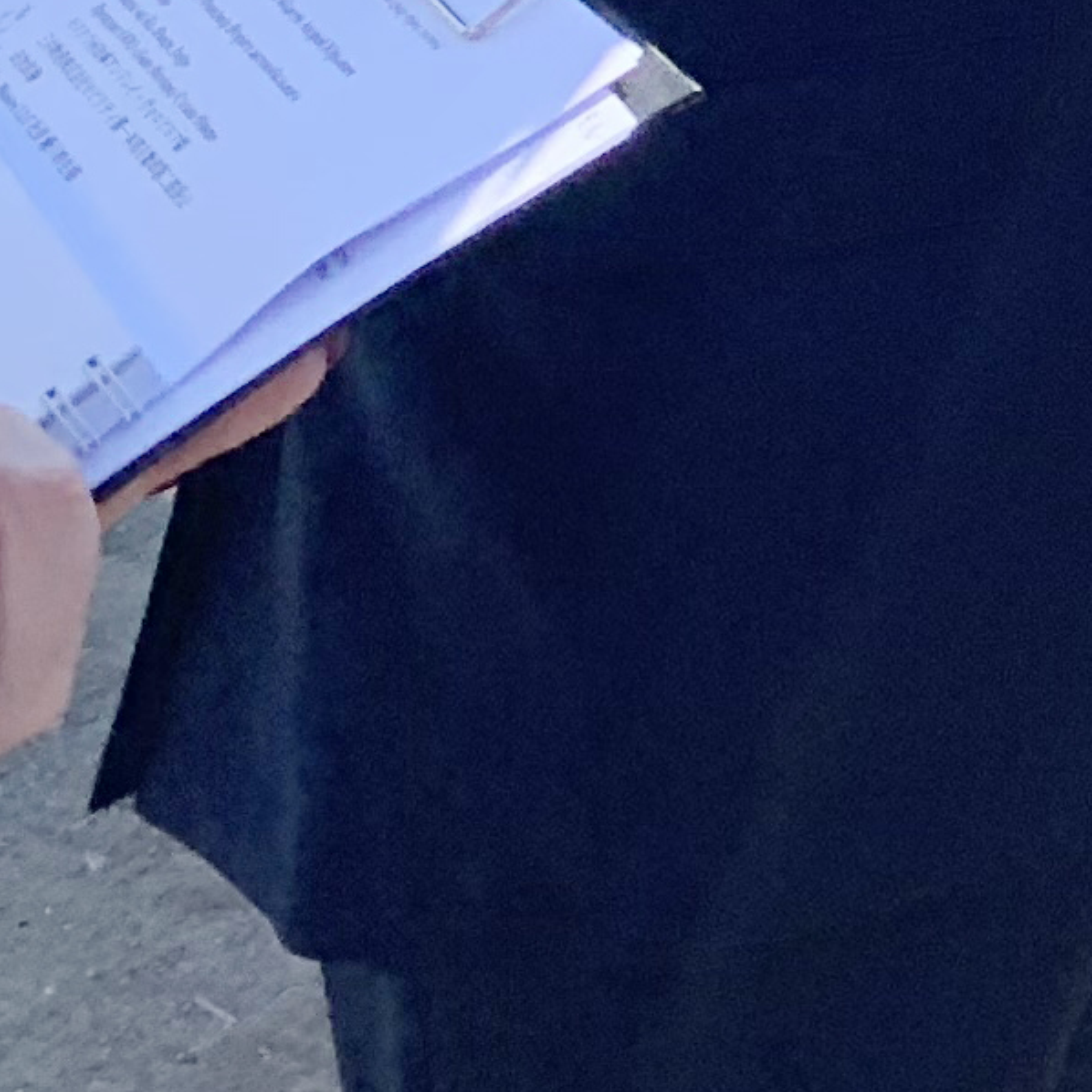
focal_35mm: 155
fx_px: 5532
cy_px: -1324
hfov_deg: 9.3
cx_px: 3150
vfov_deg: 10.1
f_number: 1.8
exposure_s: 1/1076
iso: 25
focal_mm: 4.25
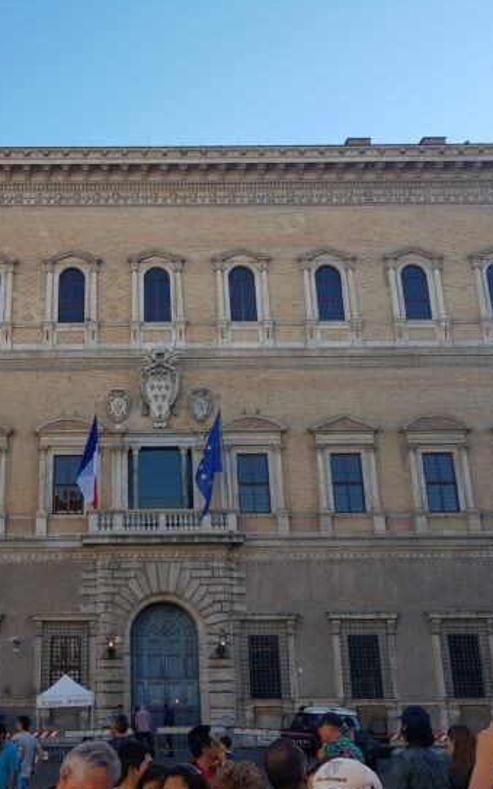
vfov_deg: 50.4
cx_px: 129
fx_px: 839
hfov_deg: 32.2
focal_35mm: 39
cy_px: 414
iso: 40
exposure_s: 1/768
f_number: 1.7
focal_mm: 4.2
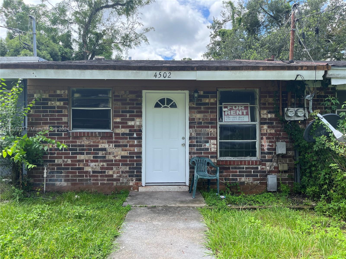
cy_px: 130
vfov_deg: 53.1
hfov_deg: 67.3
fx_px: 260
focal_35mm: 26
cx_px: 173
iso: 50
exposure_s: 1/1140
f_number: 1.6
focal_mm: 5.1
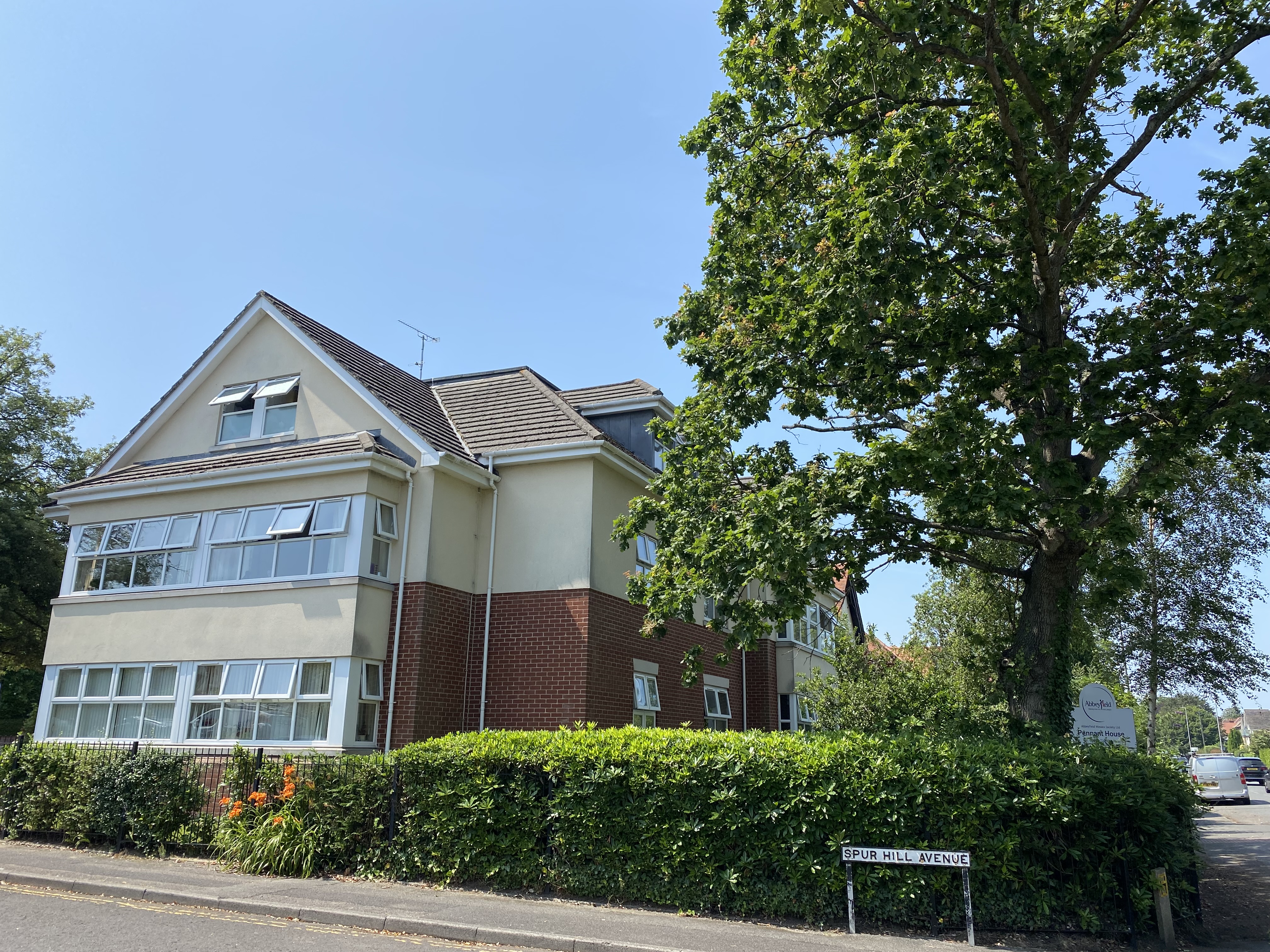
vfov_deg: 53.1
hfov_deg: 67.3
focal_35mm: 26
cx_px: 635
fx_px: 954
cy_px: 476
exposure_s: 1/2105
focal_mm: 4.25
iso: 32
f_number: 1.8
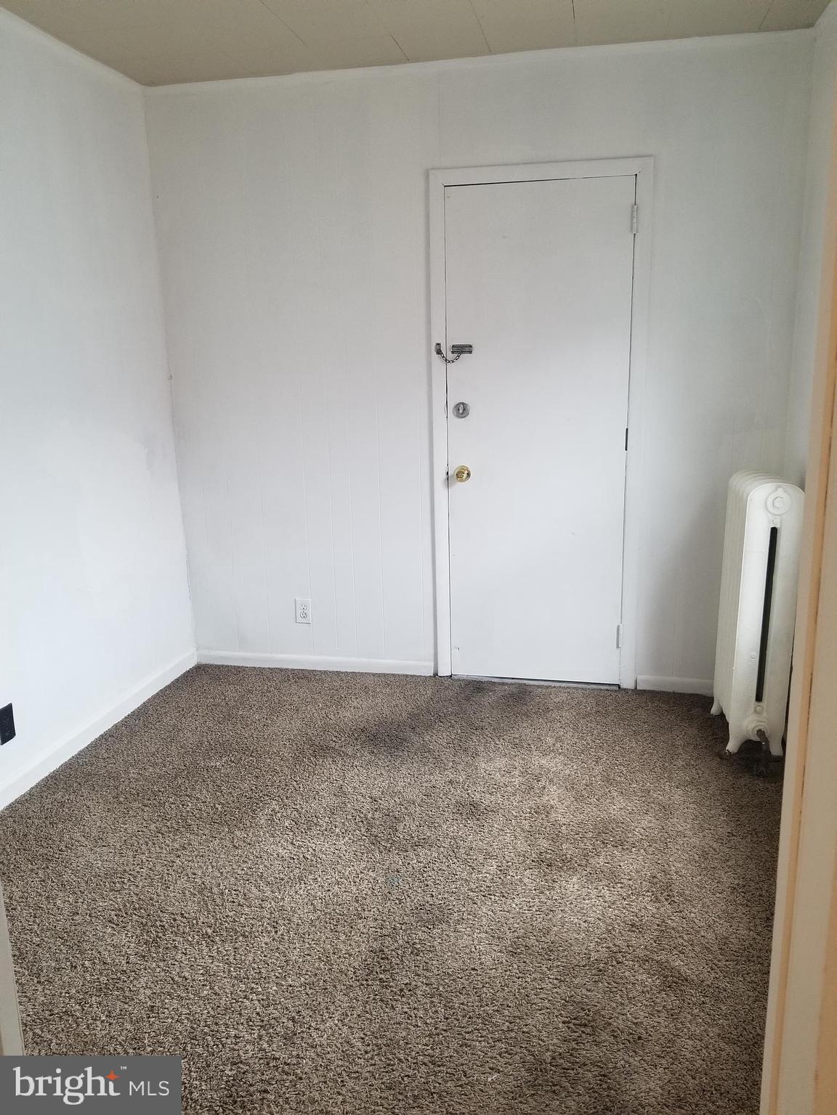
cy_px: 558
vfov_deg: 67.3
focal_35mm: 26
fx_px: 838
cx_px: 418
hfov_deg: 53.1
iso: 200
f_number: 1.7
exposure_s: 1/30
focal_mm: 4.25
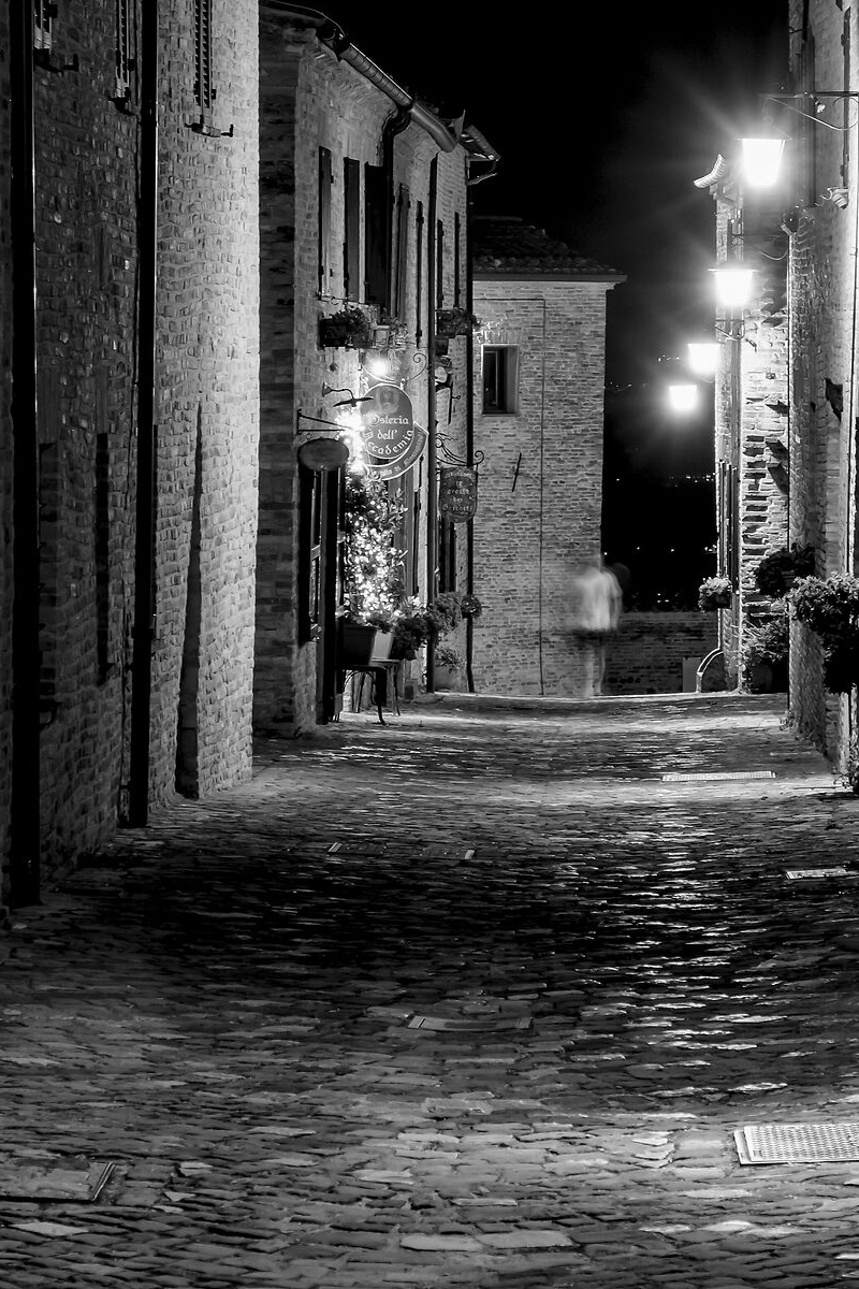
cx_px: 521
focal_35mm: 134
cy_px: 417
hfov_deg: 10.2
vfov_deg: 15.3
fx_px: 4796
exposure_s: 13
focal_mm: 44.4
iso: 160
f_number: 9
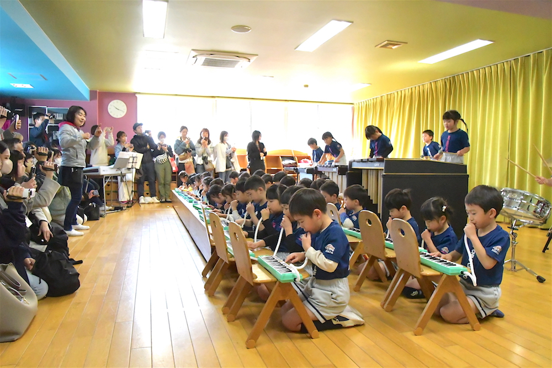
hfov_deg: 67.4
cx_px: 276
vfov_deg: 47.9
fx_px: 414
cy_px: 184
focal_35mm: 27
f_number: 9
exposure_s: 1/320
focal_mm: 18
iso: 10000
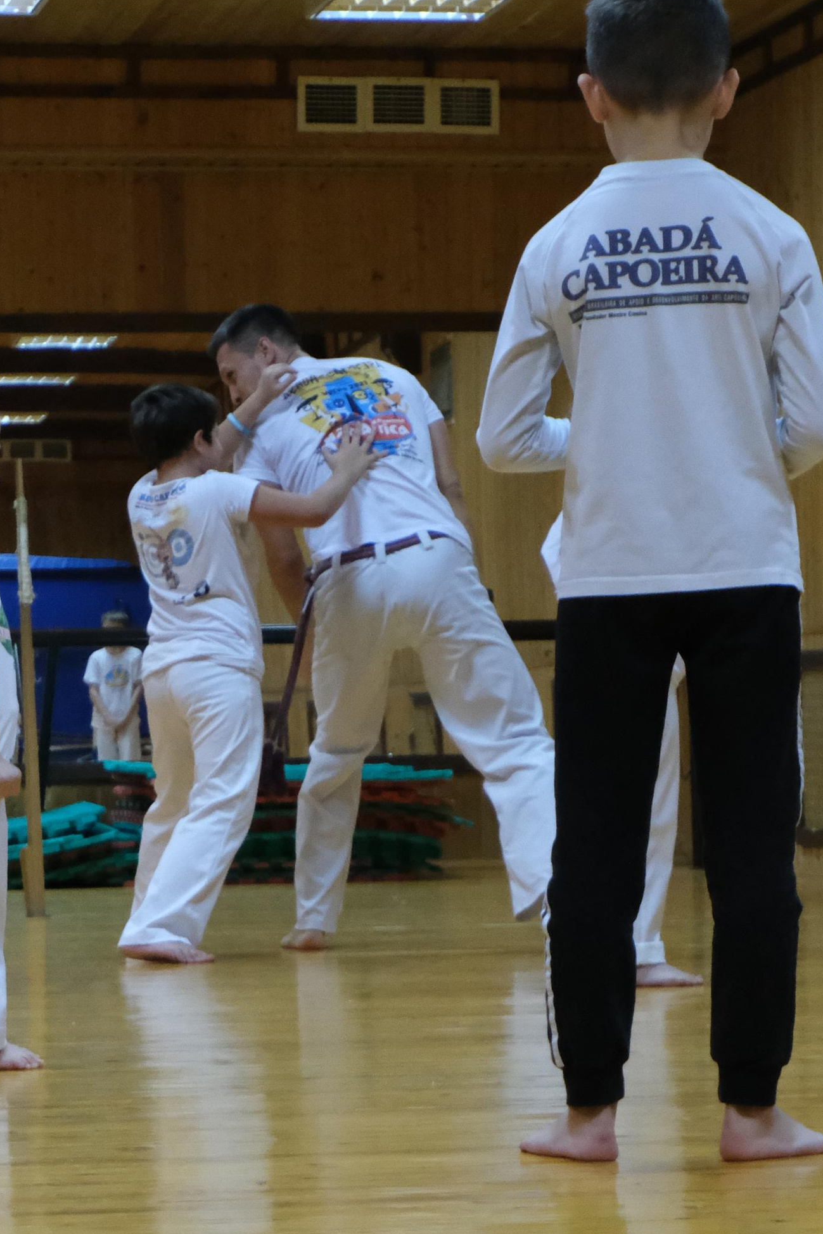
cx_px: 492
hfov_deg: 10.2
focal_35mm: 134
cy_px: 826
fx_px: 4596
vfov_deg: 15.3
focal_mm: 45
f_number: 5.6
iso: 6400
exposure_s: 1/140
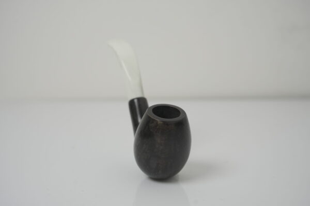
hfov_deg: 41.9
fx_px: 405
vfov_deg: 28.6
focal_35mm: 47
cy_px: 103
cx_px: 155
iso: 500
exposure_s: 1/125
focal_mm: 47
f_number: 5.6
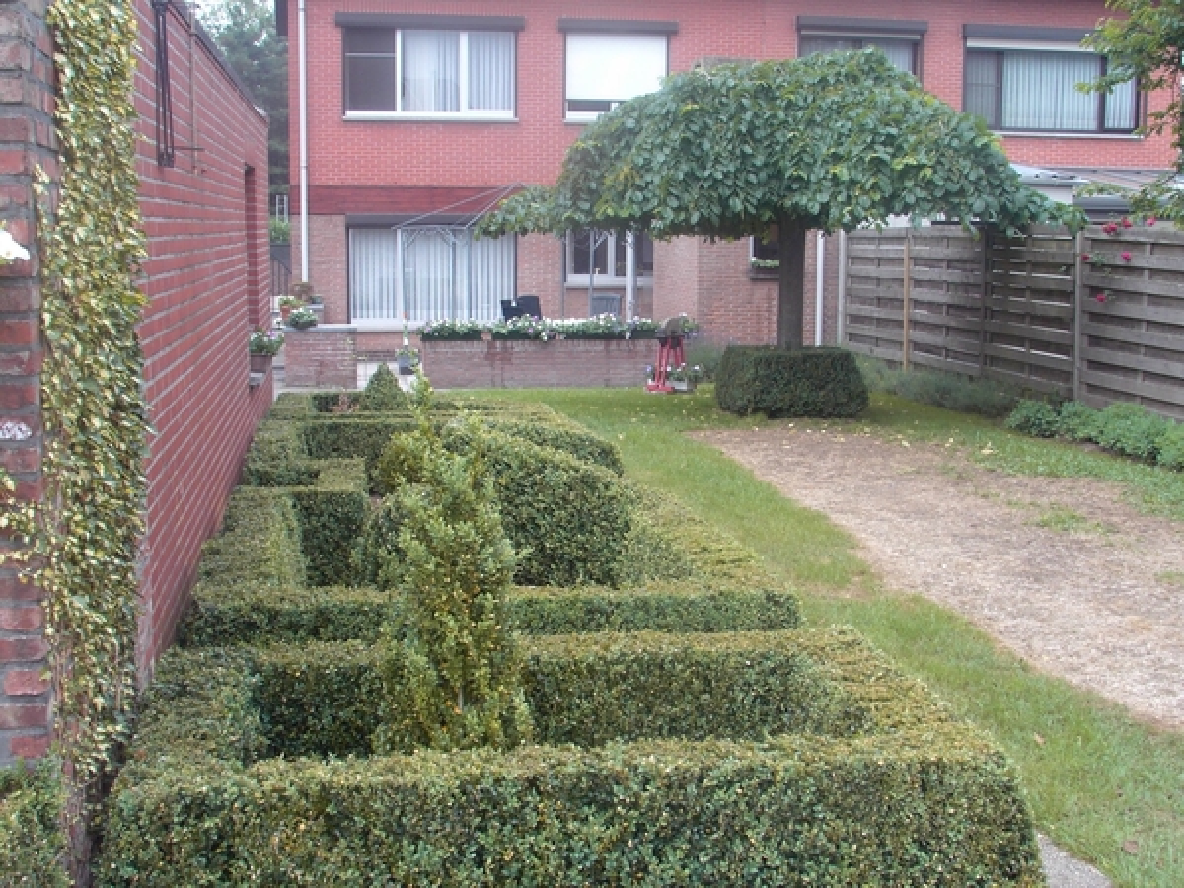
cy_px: 444
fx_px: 1471
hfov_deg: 43.9
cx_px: 592
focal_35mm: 43
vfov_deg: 33.6
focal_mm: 6.6
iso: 70
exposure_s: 1/140
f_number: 4
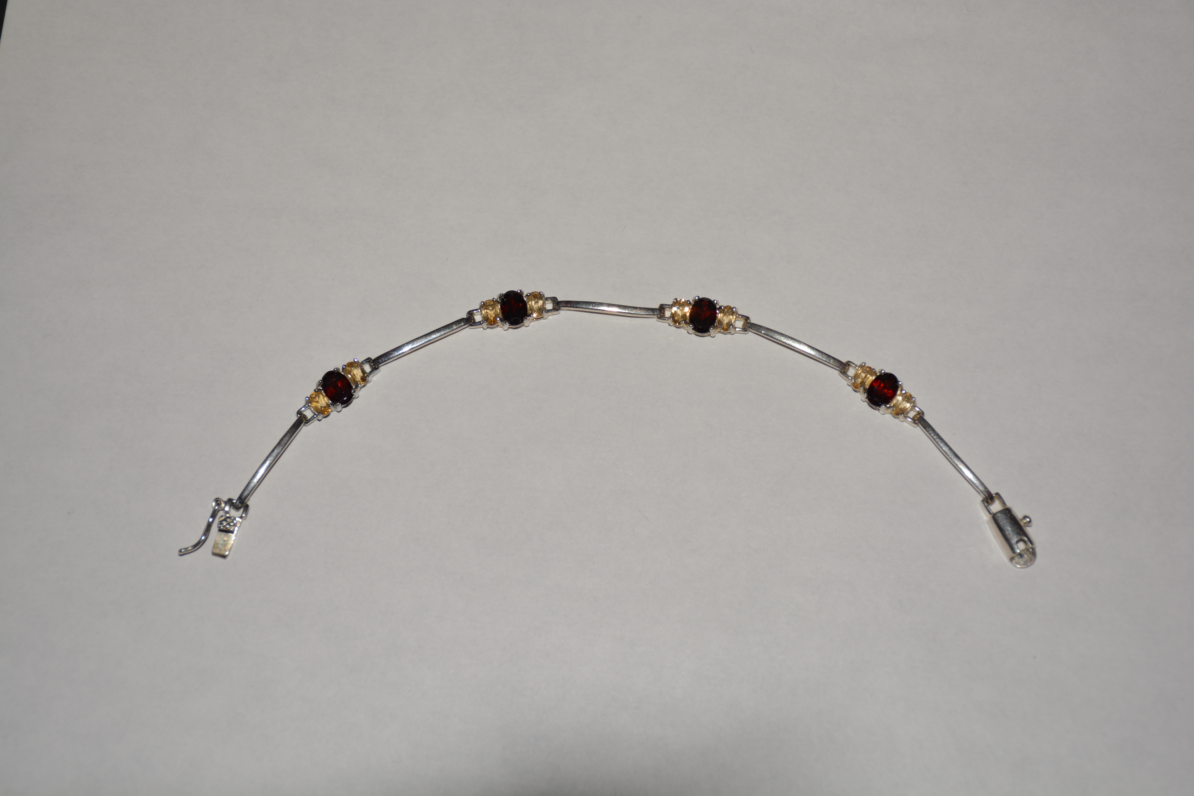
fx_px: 2487
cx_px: 597
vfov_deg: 18.2
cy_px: 398
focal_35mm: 75
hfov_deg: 27.0
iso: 200
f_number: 5.6
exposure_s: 1/125
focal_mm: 50
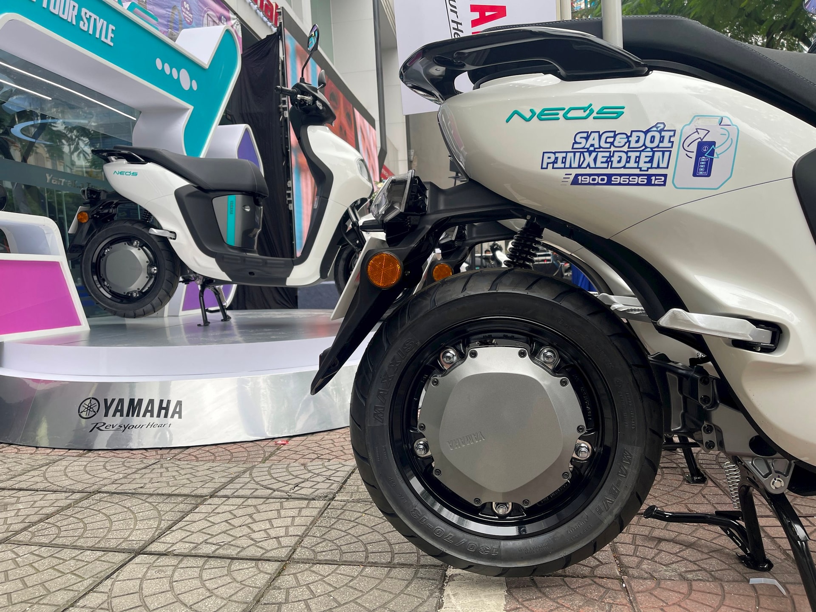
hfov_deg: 69.4
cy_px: 306
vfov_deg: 54.9
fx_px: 589
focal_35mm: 25
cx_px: 408
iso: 32
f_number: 1.6
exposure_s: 1/206
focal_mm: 5.1
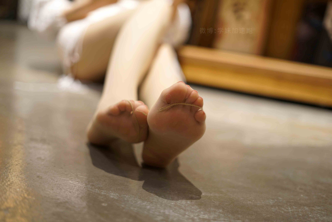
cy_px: 111
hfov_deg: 39.6
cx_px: 166
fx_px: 461
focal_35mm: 50
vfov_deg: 27.0
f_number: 1.8
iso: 200
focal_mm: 50
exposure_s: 1/25
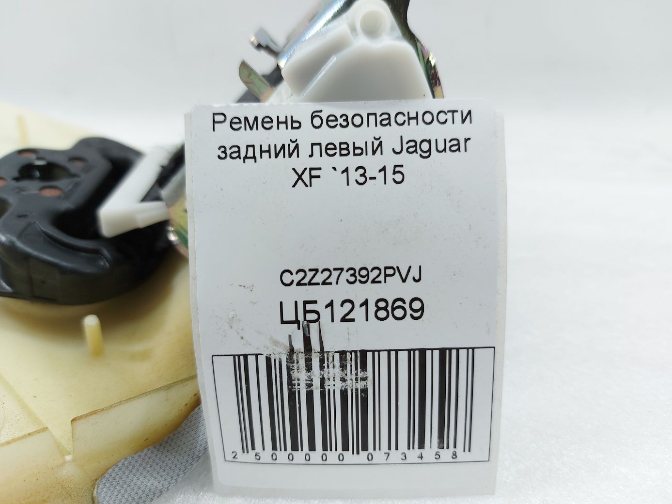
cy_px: 252
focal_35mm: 24
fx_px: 466
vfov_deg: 56.8
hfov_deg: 71.6
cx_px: 336
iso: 50
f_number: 1.8
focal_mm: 5.23
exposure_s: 1/50
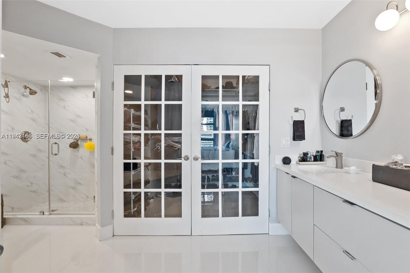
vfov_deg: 77.3
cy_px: 136
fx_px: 171
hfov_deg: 100.4
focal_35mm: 15
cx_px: 205
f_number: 8
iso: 900
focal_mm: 10
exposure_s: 1/15
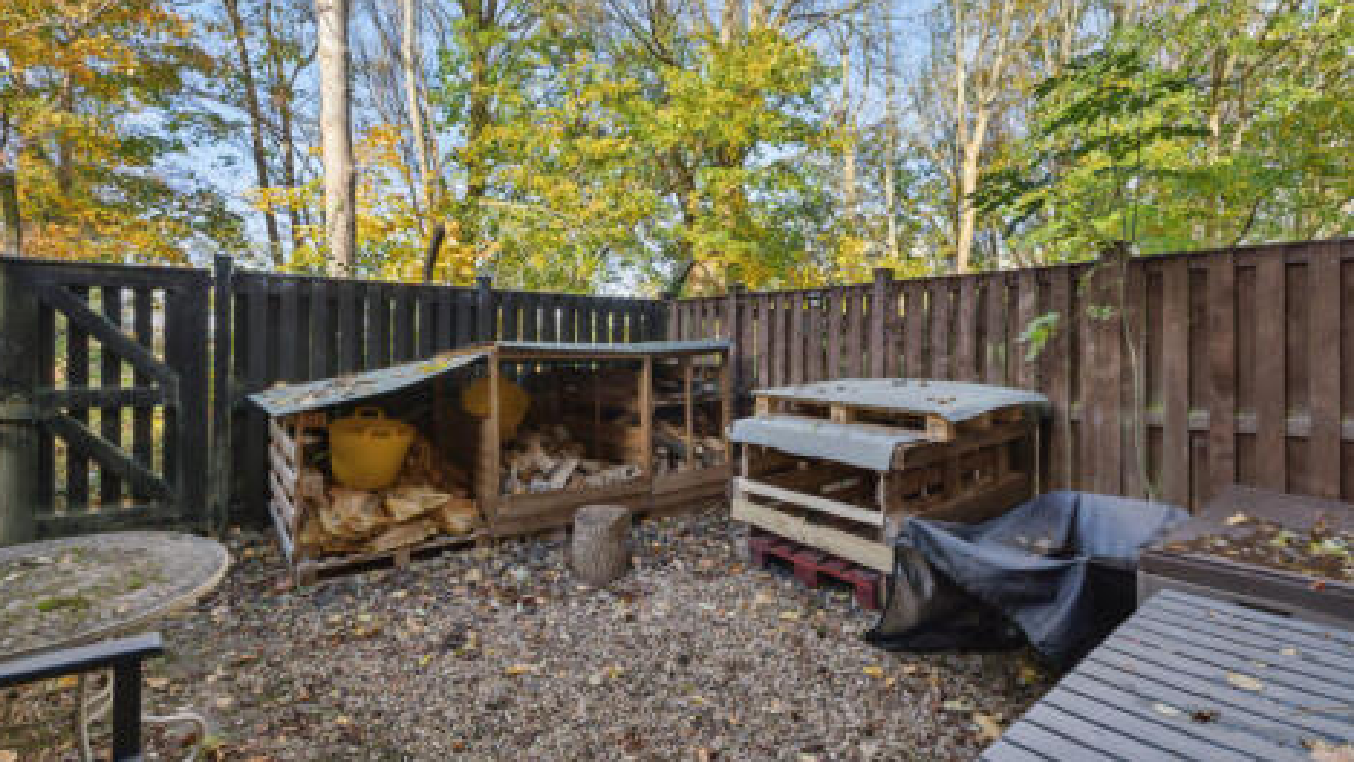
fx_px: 630
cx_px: 673
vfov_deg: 62.3
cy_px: 351
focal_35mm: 18
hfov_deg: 94.2
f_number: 8
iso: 320
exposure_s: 1/100
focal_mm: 11
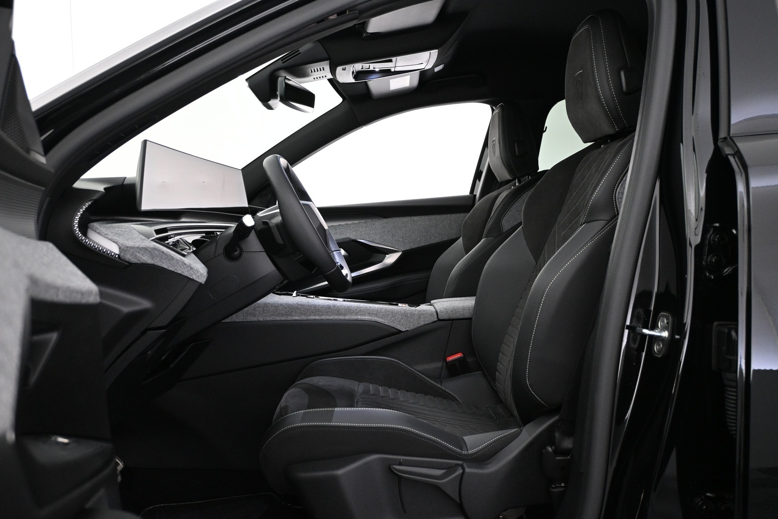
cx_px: 389
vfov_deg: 43.6
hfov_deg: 61.9
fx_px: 648
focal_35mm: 30
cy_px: 260
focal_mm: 20
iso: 1600
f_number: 3.8
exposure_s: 1/40
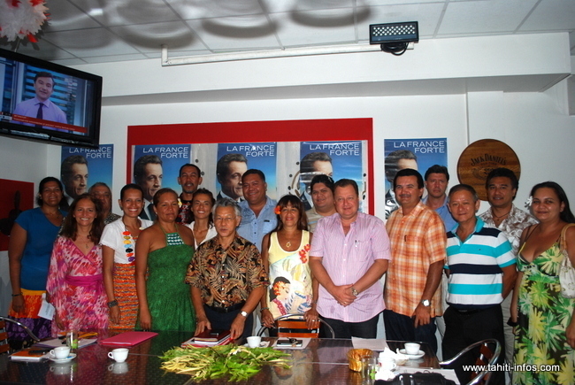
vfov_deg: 43.7
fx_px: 480
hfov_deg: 61.9
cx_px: 288
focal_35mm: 30
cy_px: 192
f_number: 3.8
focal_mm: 20
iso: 200
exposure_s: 1/60
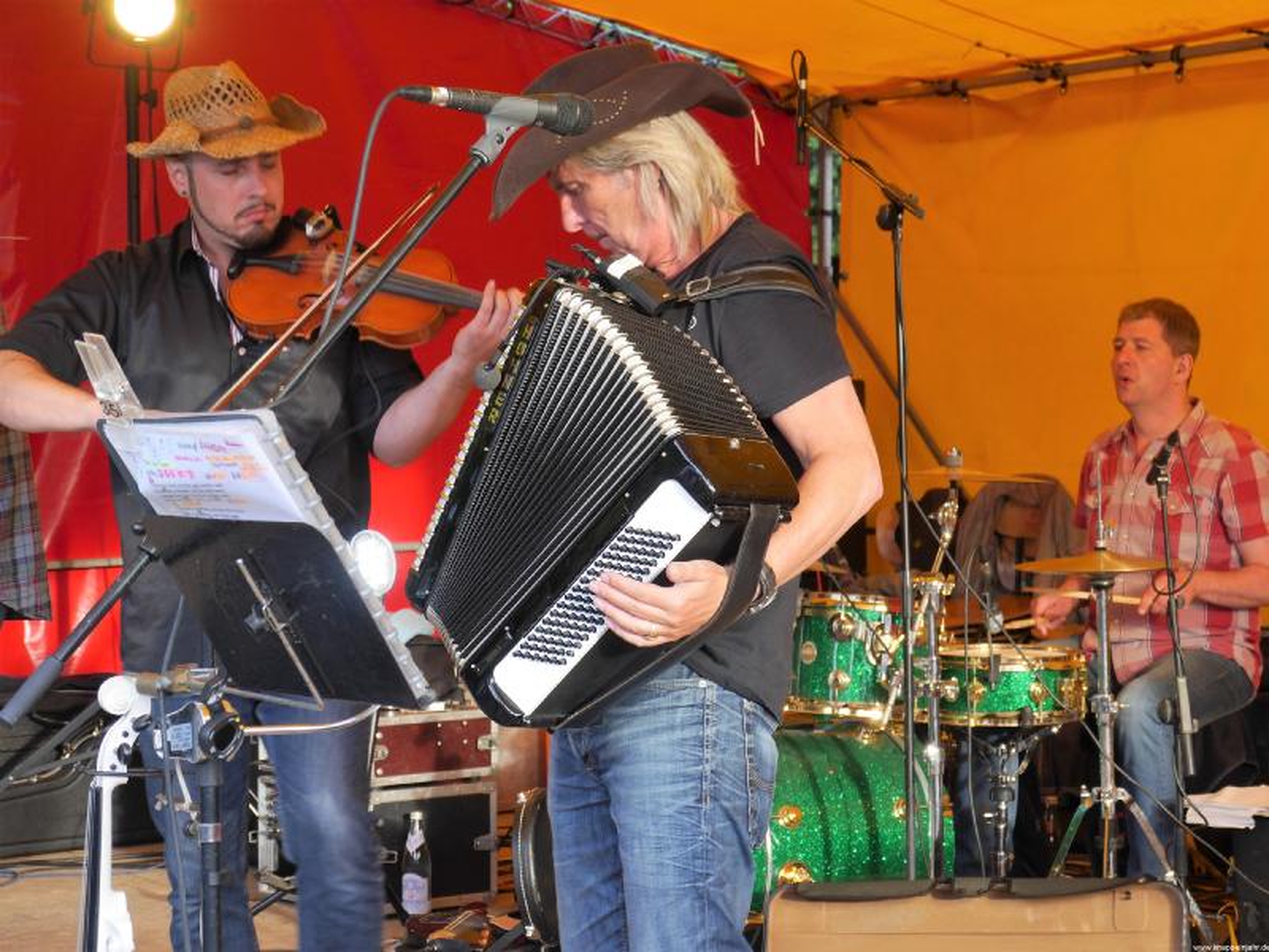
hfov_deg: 30.3
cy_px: 476
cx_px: 634
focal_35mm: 64
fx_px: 2346
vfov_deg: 22.9
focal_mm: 32
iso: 320
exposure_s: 1/60
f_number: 5
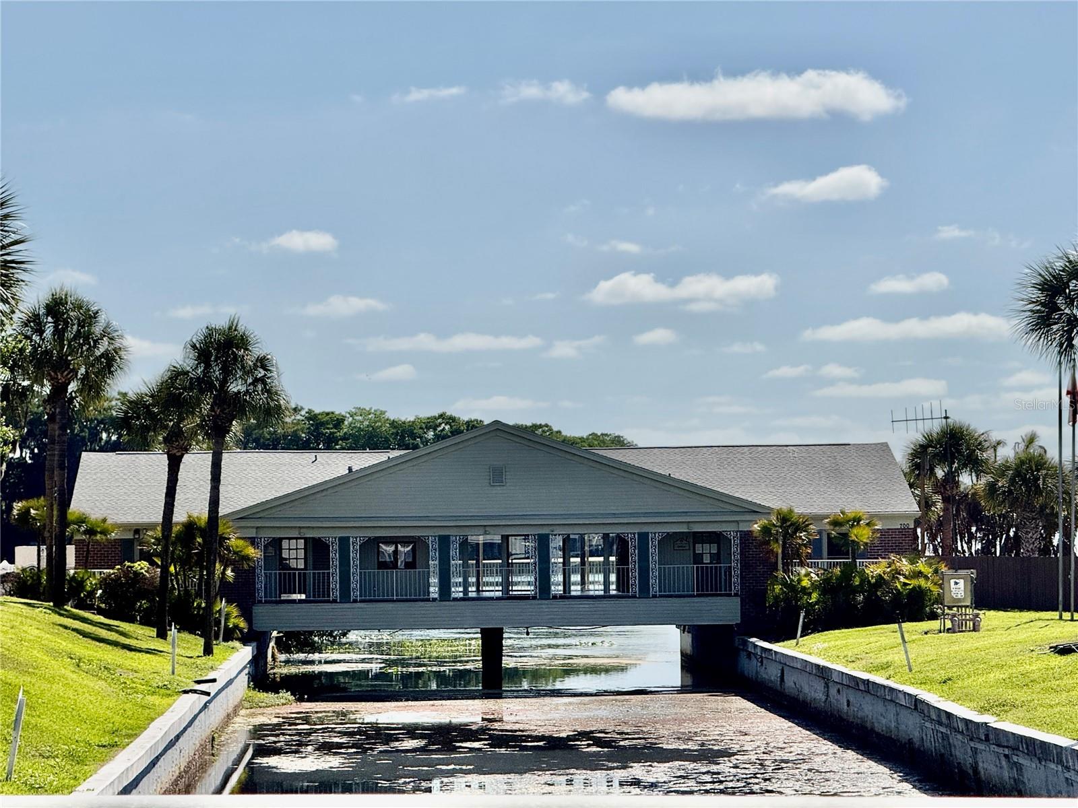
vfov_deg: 12.3
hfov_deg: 16.4
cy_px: 404
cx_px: 539
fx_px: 3737
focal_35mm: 120
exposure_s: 1/3509
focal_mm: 15.66
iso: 50
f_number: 2.8
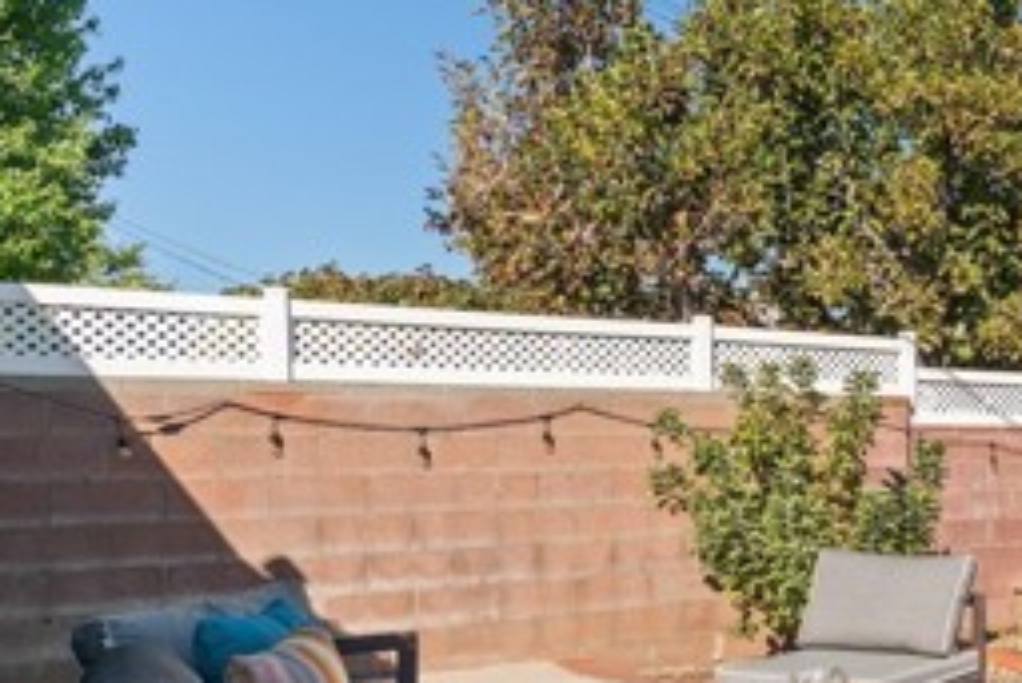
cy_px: 445
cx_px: 1170
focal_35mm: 42
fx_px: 1193
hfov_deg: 37.4
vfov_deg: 31.7
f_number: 8
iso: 160
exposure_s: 1/500
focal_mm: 16.8
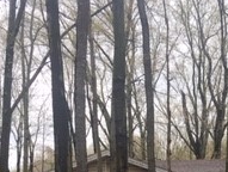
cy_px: 275
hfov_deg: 19.8
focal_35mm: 97
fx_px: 640
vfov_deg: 14.1
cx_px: 204
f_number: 2.2
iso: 25
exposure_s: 1/430
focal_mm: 4.15
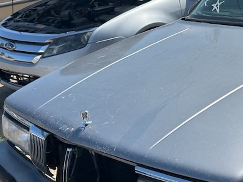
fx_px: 470
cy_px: 114
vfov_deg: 21.9
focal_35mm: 67
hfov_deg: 27.6
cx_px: 233
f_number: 1.5
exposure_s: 1/3571
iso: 50
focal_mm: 5.7
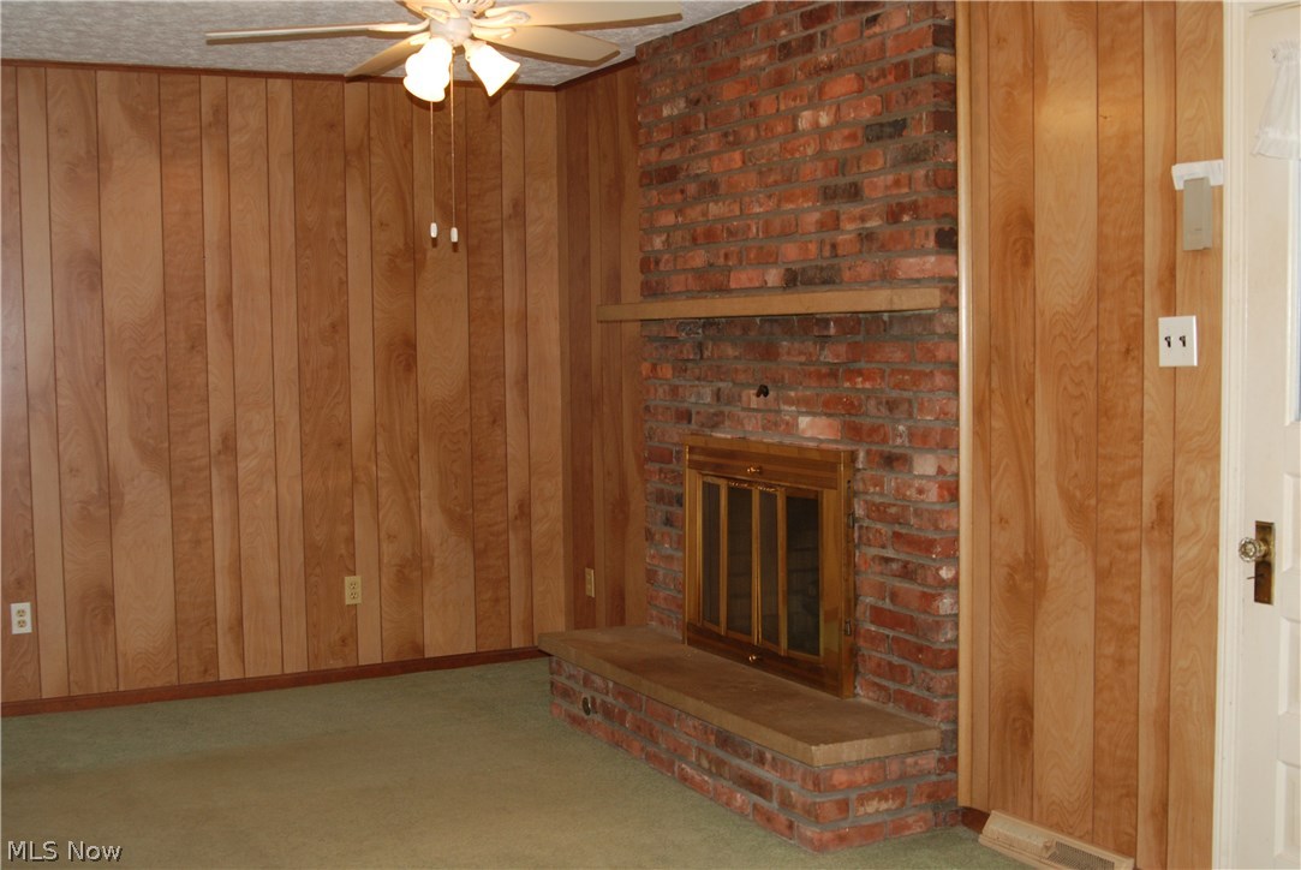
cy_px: 435
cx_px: 650
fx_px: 1519
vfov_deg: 32.0
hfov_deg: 46.4
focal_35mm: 42
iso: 400
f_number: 4
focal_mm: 28
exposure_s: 1/60
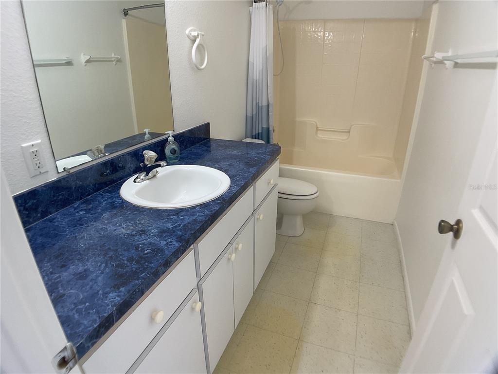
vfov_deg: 48.2
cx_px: 249
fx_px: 417
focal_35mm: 29
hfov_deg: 61.7
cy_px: 187
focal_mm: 3
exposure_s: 1/60
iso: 40
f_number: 1.8
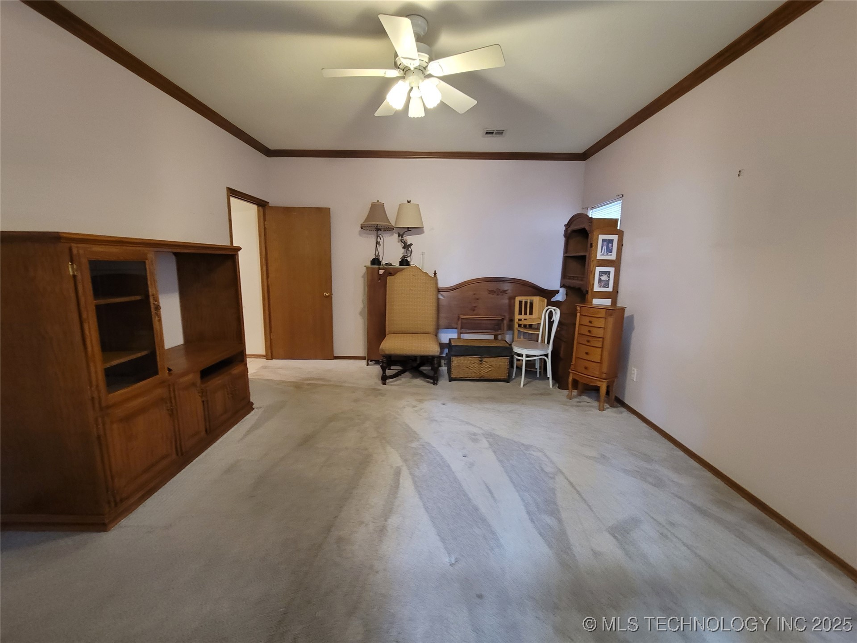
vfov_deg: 89.9
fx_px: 322
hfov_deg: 106.2
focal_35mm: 13
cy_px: 322
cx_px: 428
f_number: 2.2
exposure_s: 1/24
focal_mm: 2.2
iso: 640
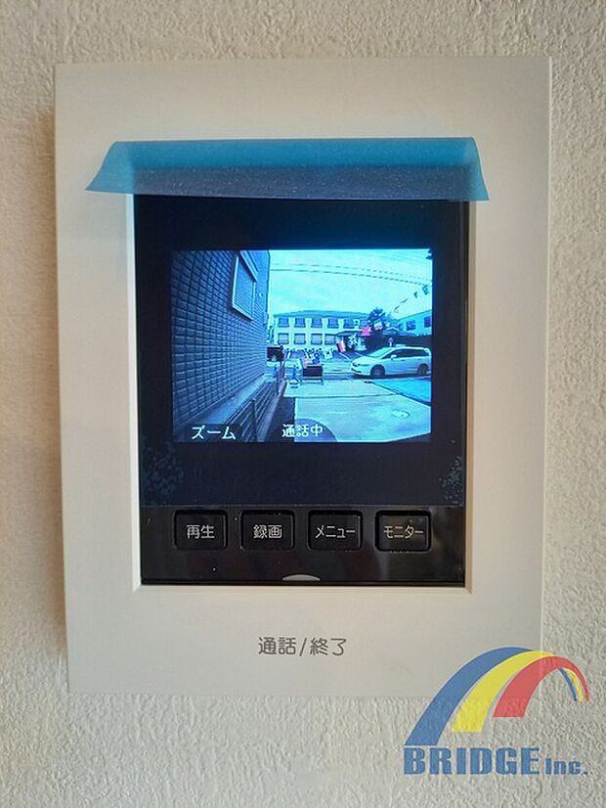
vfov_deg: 69.4
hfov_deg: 54.9
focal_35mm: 25
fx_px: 583
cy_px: 404
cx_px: 303
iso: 320
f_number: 2
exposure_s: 1/49
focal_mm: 4.6
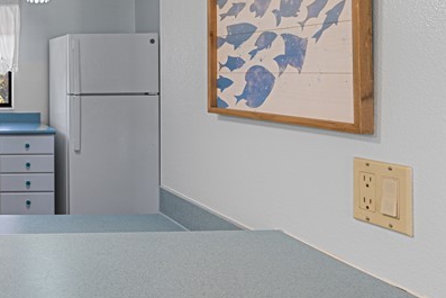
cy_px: 64
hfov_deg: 39.1
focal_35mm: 41
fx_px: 508
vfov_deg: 31.9
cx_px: -43
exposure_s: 2
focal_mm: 10
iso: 100
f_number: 9
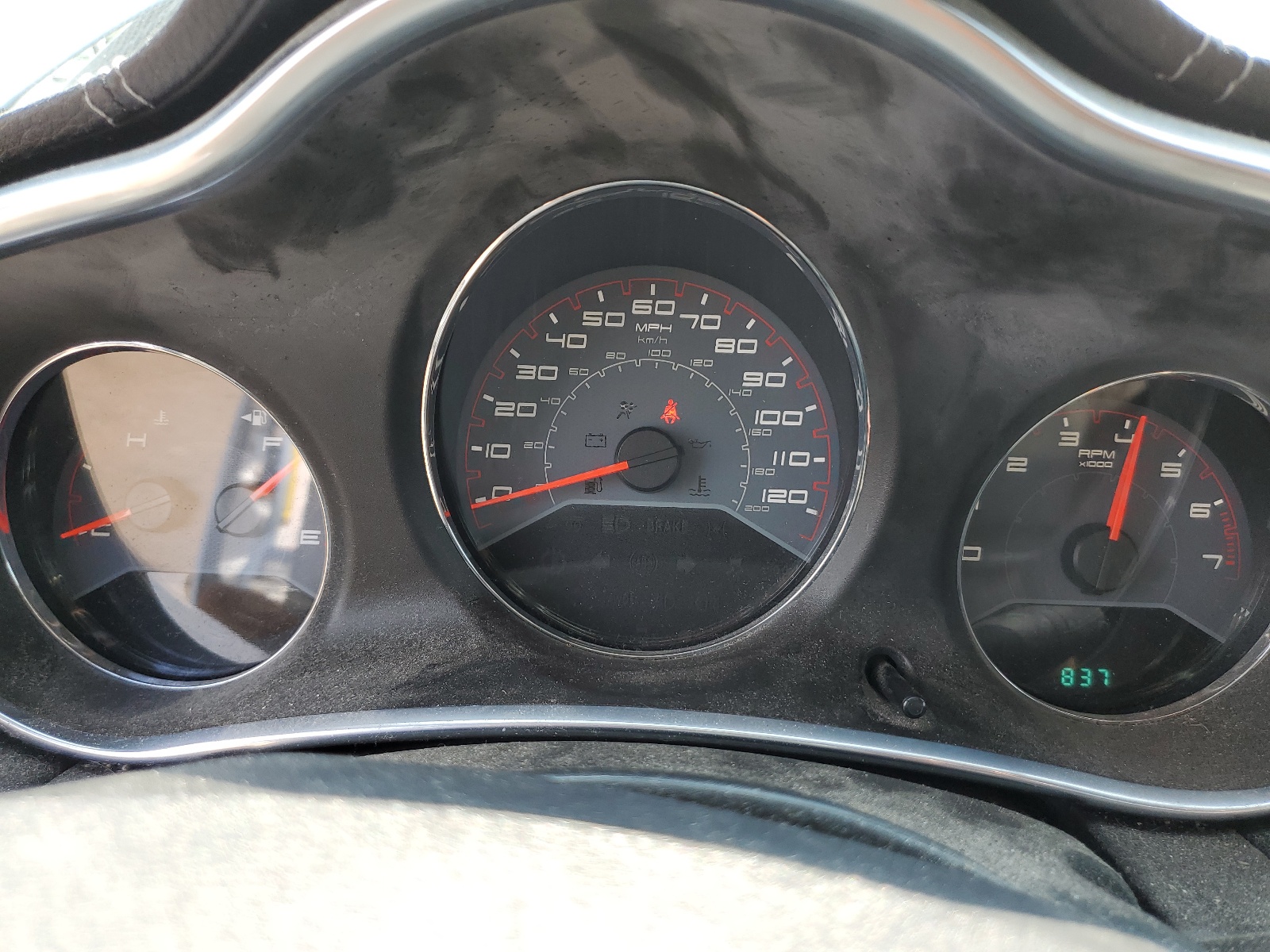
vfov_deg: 53.1
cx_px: 635
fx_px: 954
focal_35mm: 26
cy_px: 476
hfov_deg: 67.3
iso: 50
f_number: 1.5
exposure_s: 1/270
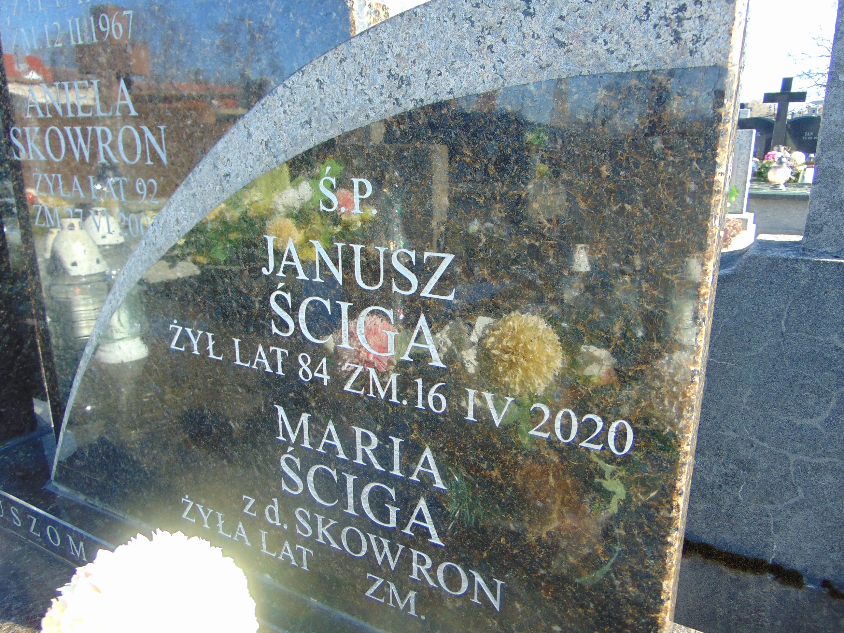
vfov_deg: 54.9
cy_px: 316
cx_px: 422
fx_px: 610
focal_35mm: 25
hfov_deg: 69.4
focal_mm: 4.5
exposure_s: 1/125
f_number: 3
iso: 80
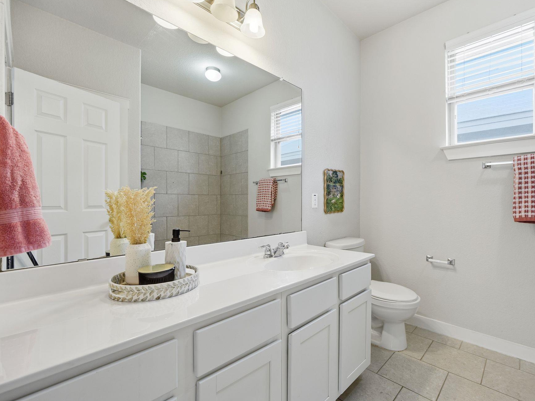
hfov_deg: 94.2
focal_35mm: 16
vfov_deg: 78.1
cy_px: 198
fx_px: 247
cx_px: 292
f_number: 8
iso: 100
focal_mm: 14
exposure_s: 1/40
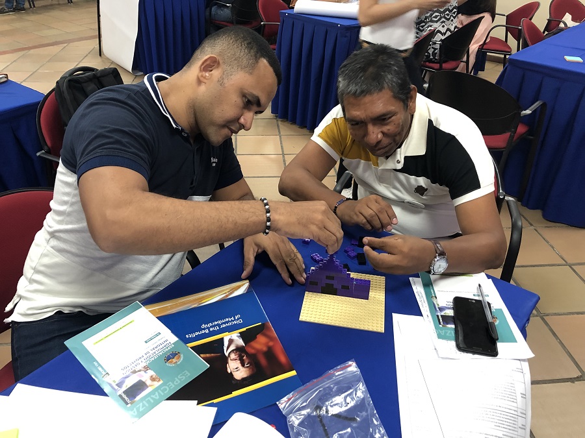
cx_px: 292
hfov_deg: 63.4
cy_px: 219
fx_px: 473
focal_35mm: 28
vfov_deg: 49.7
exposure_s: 1/60
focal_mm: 3.99
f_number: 1.8
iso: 200
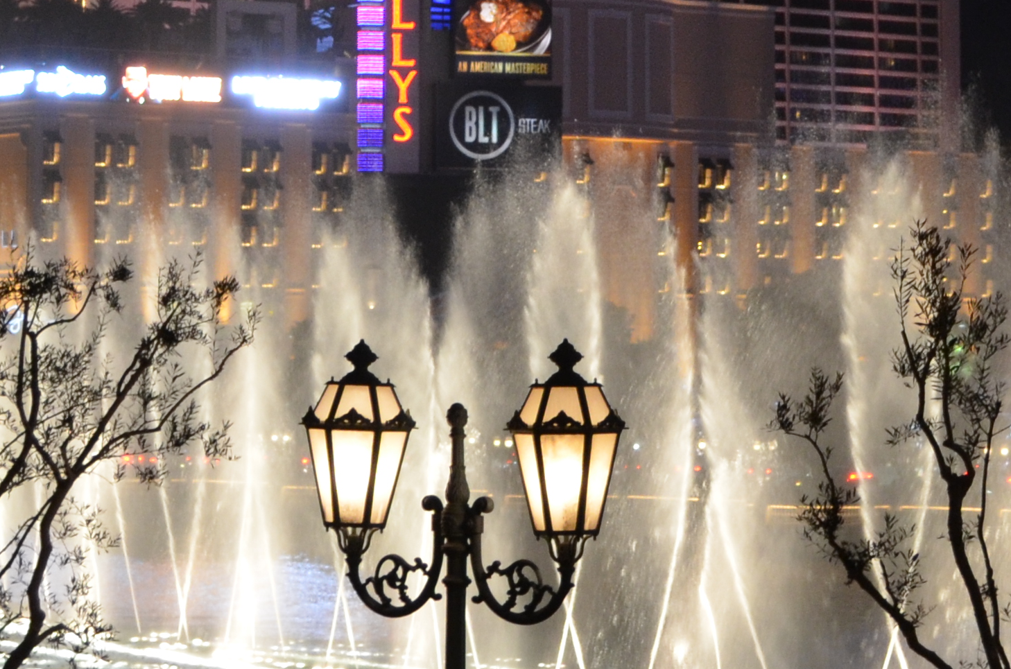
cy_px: -50
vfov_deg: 9.5
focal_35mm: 142
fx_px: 3979
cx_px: 598
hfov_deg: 14.5
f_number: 4.5
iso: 800
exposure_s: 1/30
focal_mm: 28
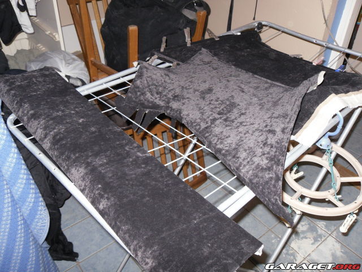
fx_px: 366
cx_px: 181
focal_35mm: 35
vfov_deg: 40.7
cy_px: 136
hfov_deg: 52.6
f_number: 3.5
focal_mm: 6.3
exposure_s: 1/45
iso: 100
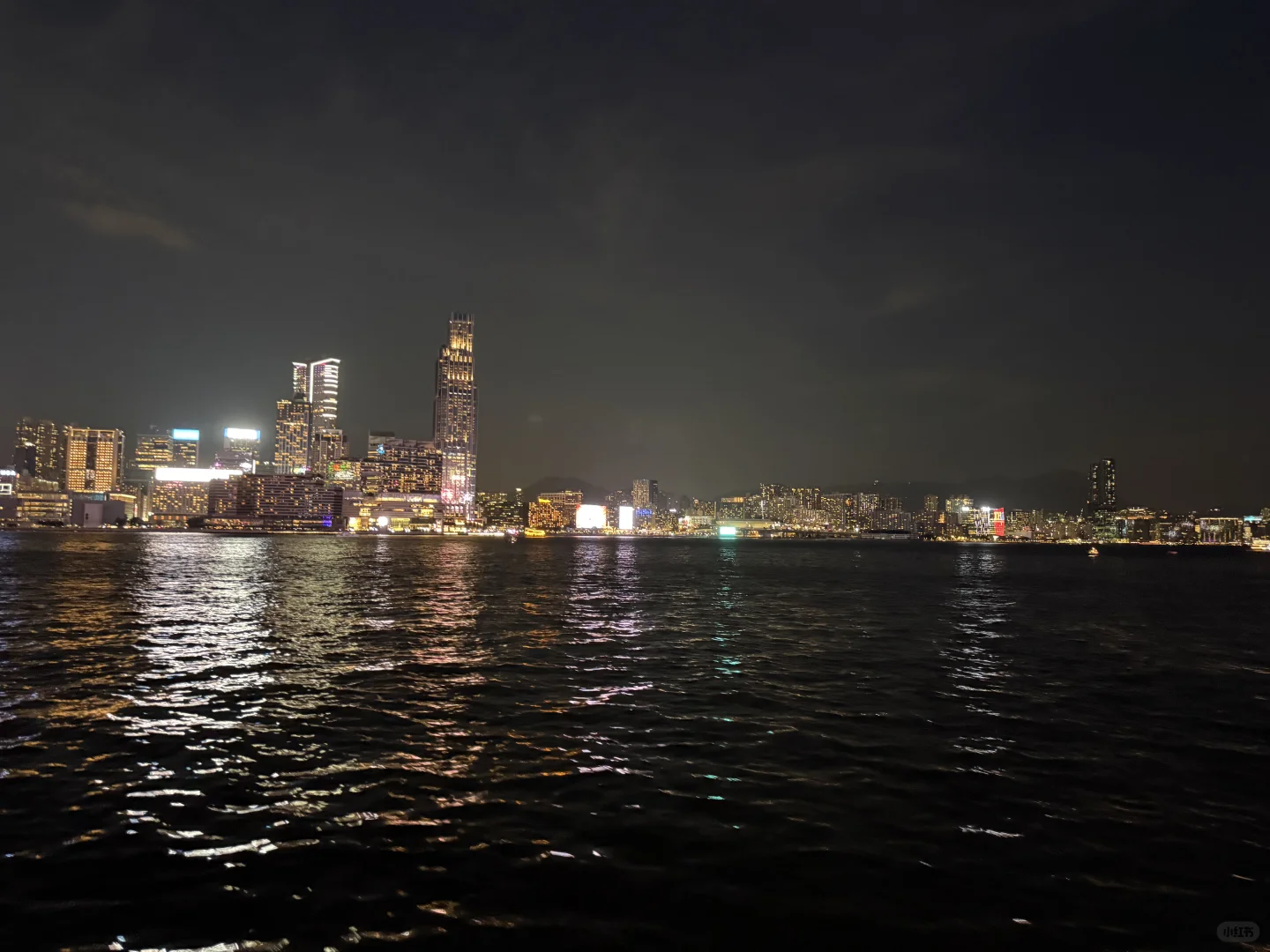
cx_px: 635
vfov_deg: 56.8
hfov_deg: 71.6
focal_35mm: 24
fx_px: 881
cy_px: 476
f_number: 1.78
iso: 1250
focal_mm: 6.76
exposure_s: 1/30
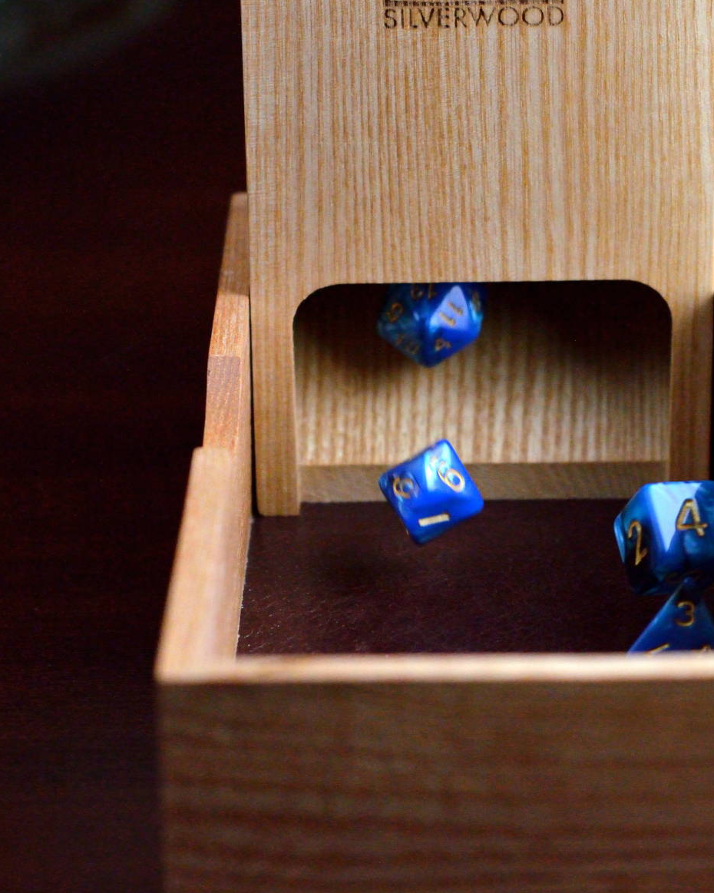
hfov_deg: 12.7
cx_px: 502
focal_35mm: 121
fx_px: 3197
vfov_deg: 15.9
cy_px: 397
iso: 1600
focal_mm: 50
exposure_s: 1/1000
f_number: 3.5
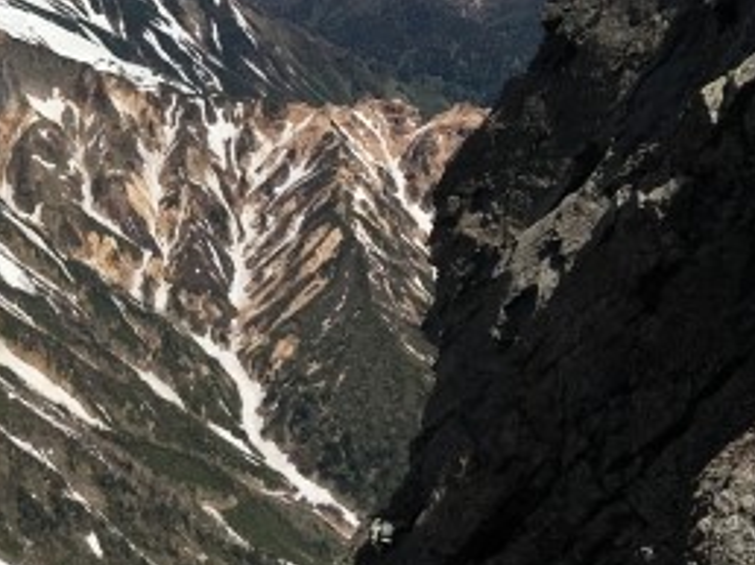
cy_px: 54
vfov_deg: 19.7
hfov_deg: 24.6
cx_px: -105
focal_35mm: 73
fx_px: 1591
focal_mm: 4.15
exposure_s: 1/3497
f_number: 2.2
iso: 25
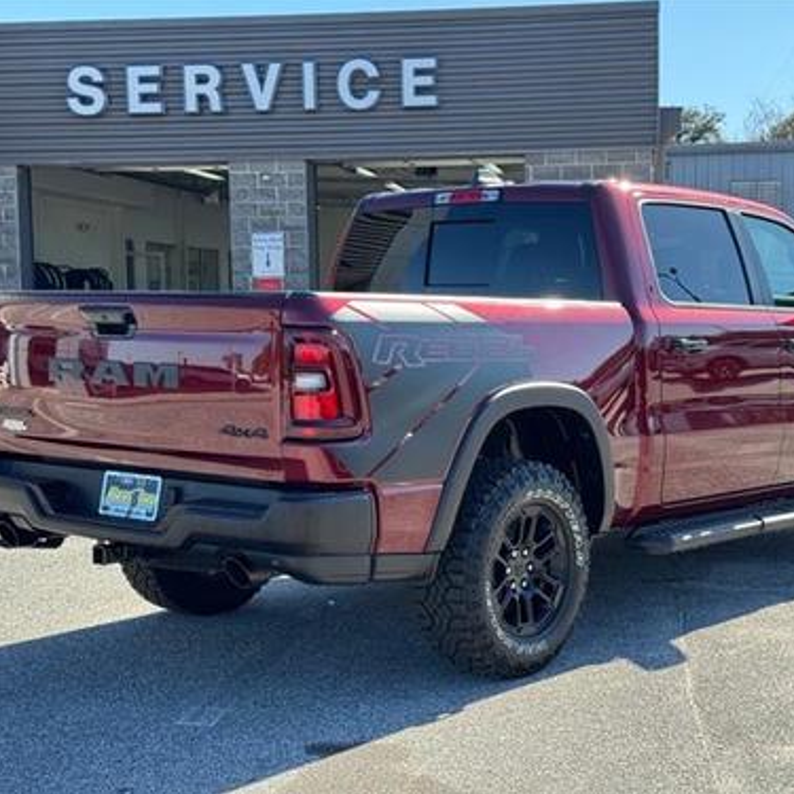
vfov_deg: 30.0
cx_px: 464
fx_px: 1479
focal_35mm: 57
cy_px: 396
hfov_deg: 30.0
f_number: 1.78
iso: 64
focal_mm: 6.76
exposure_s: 1/926
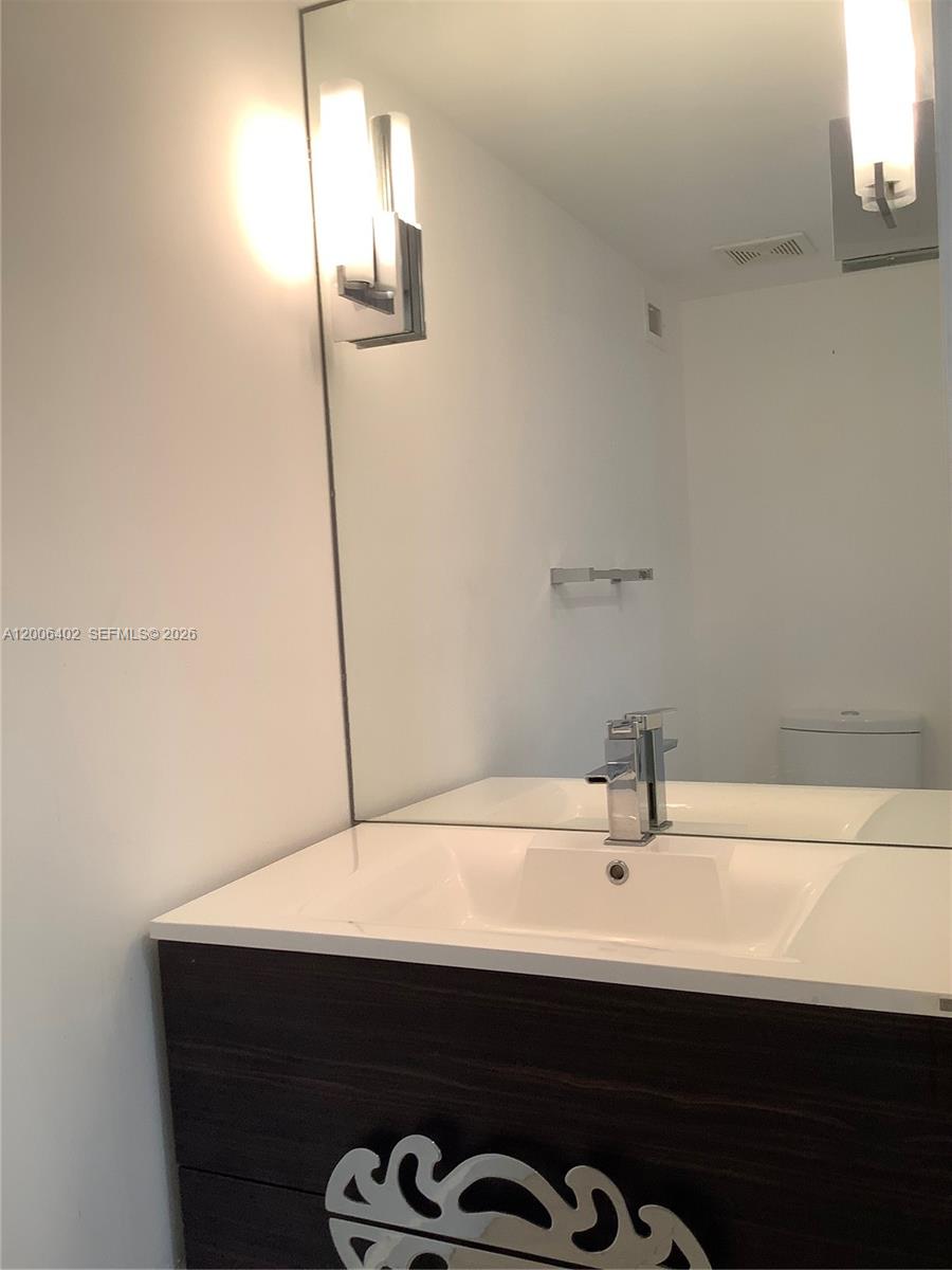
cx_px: 476
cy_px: 635
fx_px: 1137
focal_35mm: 31
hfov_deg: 45.4
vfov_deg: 58.4
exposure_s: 1/60
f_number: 2.4
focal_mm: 3.3
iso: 50
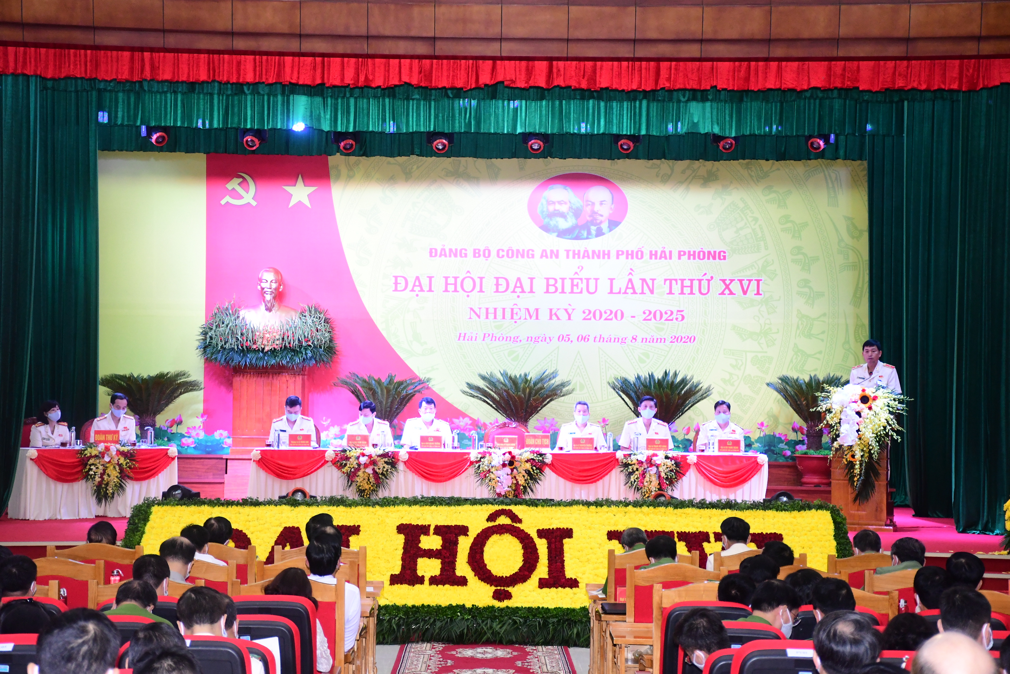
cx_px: 505
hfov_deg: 28.1
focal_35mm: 72
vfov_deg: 18.9
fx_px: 2020
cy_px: 337
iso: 2500
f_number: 4.5
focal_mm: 48
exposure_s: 1/200
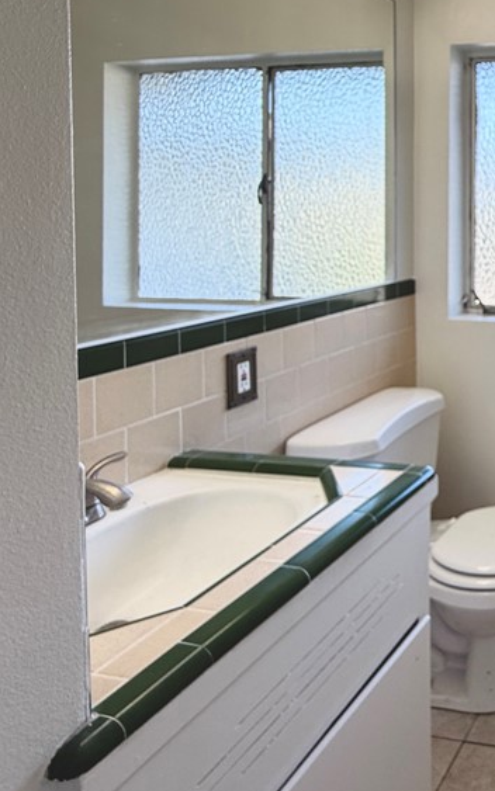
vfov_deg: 66.8
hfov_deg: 33.7
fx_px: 583
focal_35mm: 27
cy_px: 272
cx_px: 640
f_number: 2.2
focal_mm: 2.22
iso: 80
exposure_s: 1/120
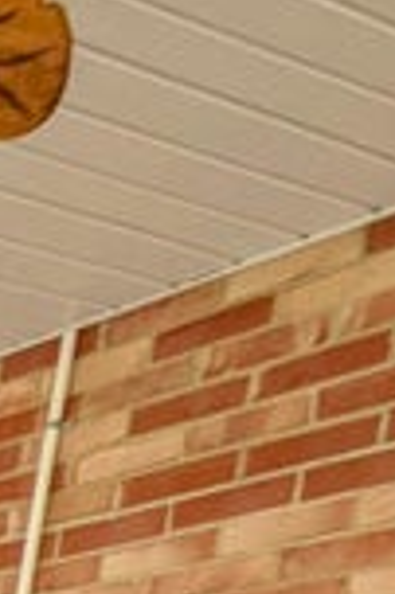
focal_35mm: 82
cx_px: -993
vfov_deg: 18.5
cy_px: 1110
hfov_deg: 9.5
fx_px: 1353
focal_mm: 1.85
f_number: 2.2
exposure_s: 1/170
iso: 54
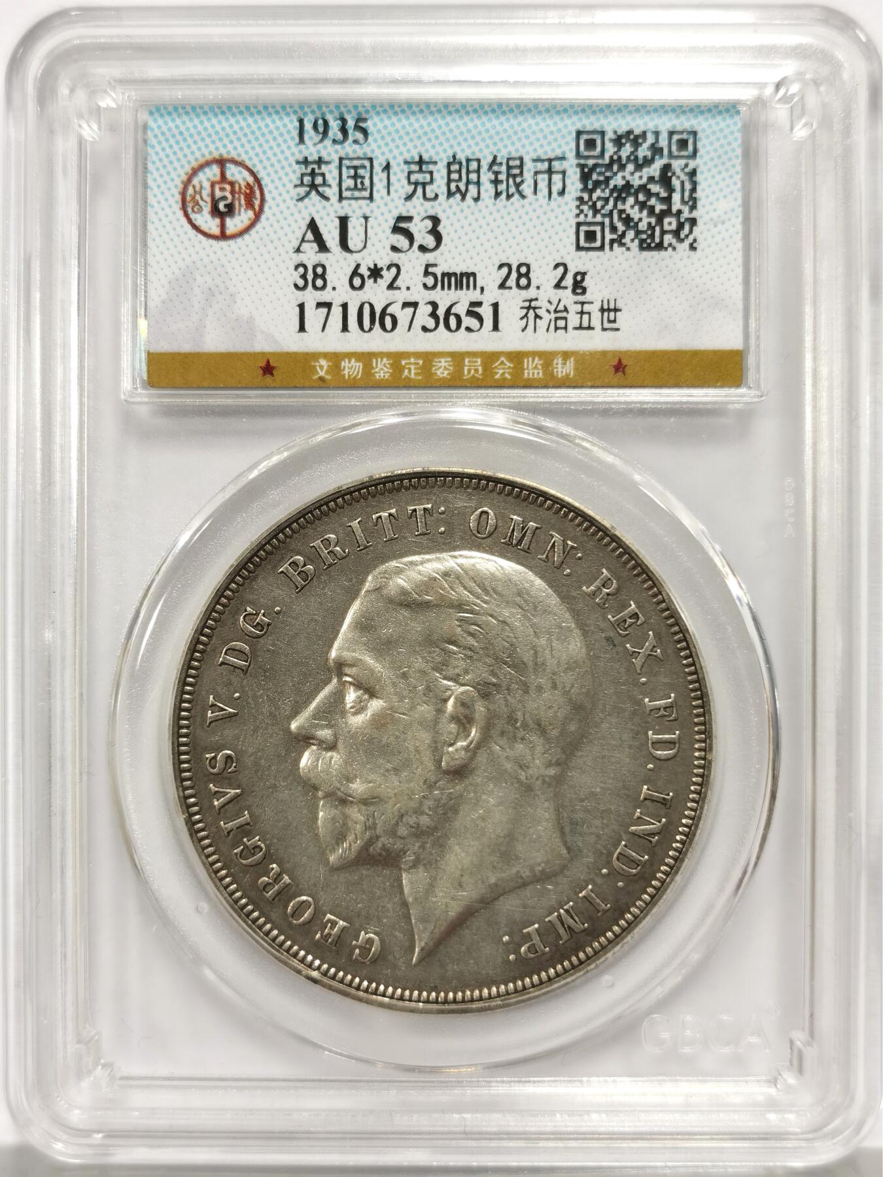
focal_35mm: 54
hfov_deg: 27.0
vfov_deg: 35.5
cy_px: 588
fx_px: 1837
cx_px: 442
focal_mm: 5.56
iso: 125
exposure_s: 1/100
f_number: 16
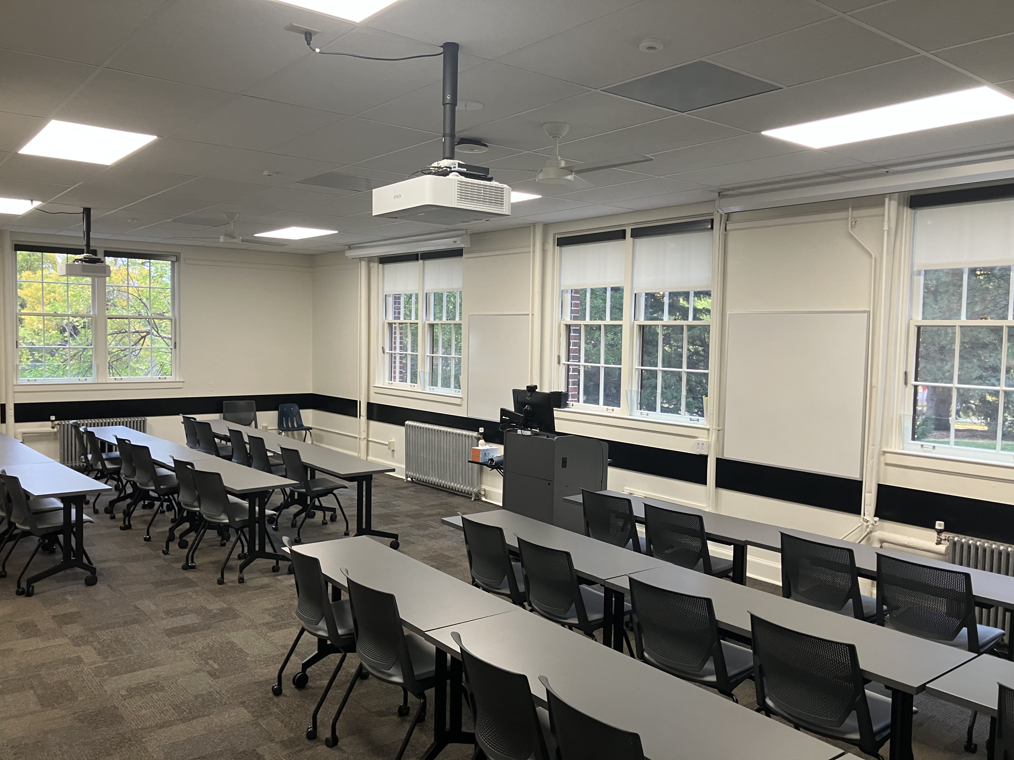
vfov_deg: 49.7
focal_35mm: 28
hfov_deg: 63.4
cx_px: 507
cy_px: 380
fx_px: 820
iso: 100
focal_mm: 3.99
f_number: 1.8
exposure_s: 1/60
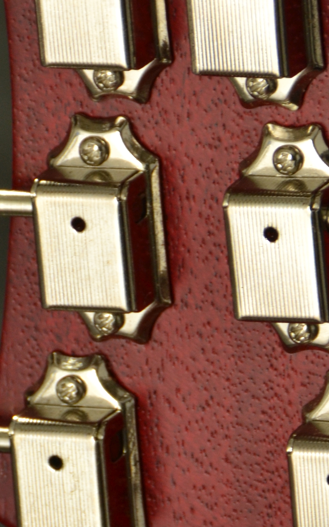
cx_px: 188
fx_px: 12398
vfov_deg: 2.4
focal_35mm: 864
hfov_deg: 1.5
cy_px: 330
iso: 400
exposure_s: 1/5
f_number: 10
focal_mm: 200
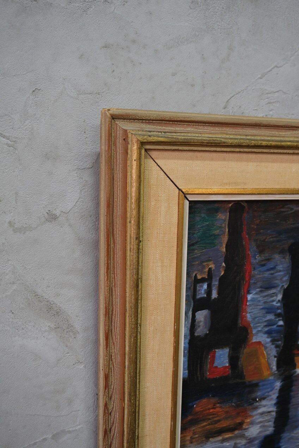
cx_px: 150
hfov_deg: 35.9
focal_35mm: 37
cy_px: 224
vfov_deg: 51.9
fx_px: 461
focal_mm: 24.7
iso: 1000
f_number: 4
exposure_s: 1/38
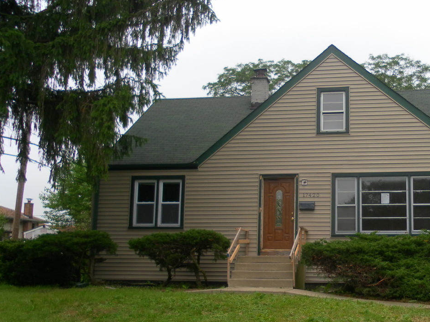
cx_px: 299
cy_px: 200
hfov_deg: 43.0
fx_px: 534
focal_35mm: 43
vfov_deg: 33.4
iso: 80
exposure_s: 1/500
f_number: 3.2
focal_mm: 4.9
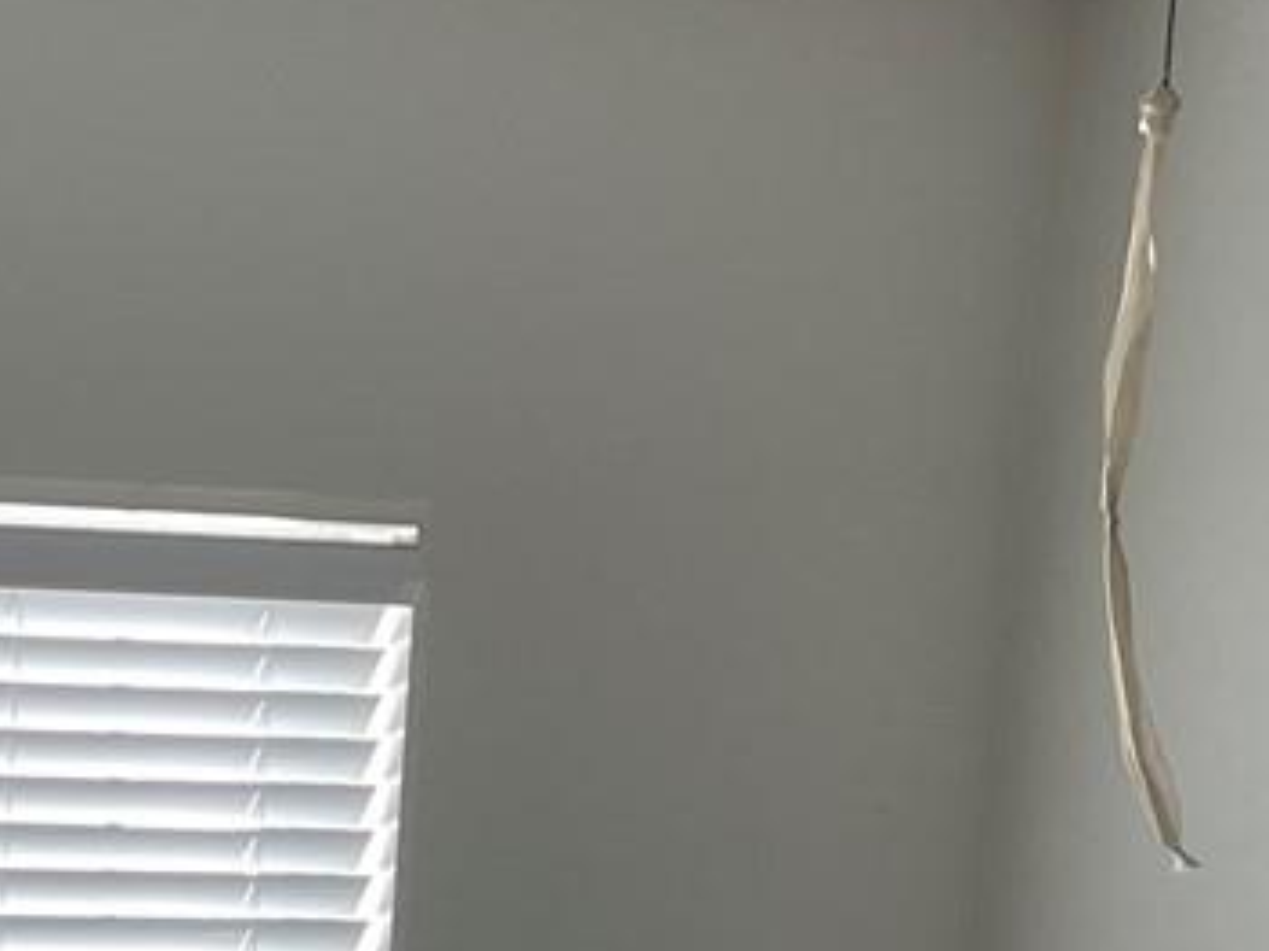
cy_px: 1450
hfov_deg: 14.6
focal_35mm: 114
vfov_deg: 12.3
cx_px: -1186
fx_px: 4178
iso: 80
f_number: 1.6
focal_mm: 5.1
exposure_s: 1/60
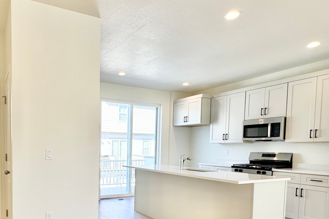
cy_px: 164
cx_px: 99
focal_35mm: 27
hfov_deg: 64.8
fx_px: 247
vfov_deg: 46.3
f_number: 2.2
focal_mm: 2.22
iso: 40
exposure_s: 1/132
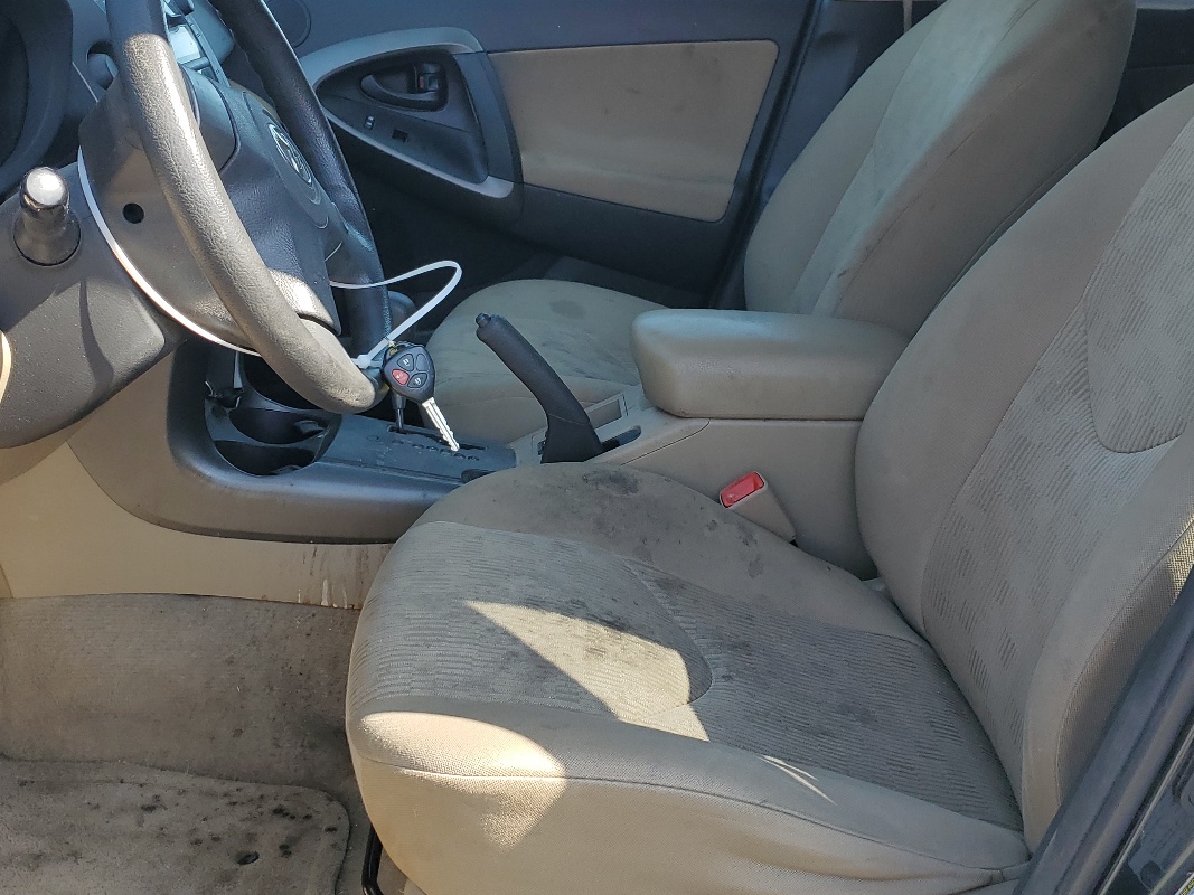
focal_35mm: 39
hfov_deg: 47.9
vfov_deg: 36.8
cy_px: 461
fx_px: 1345
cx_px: 601
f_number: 1.5
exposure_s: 1/625
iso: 50
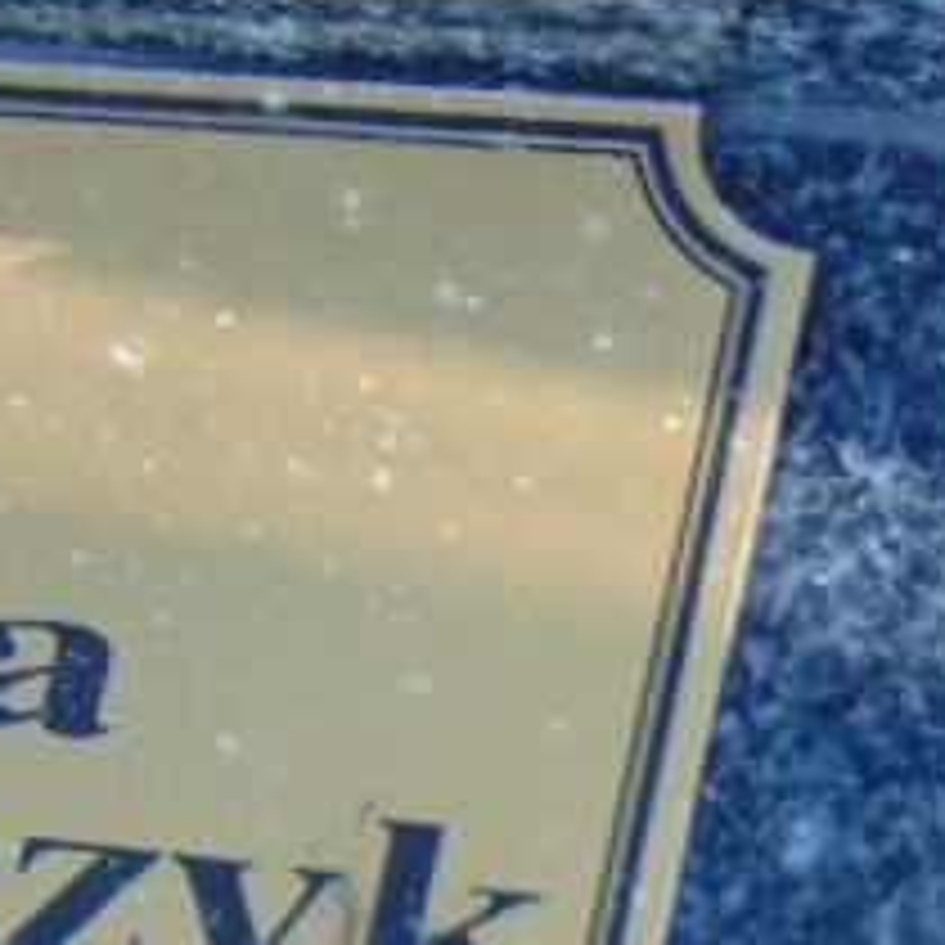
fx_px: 8988
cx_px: -360
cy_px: 801
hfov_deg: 6.0
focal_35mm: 291
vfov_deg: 6.0
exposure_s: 1/160
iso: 80
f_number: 3.9
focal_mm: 19.4
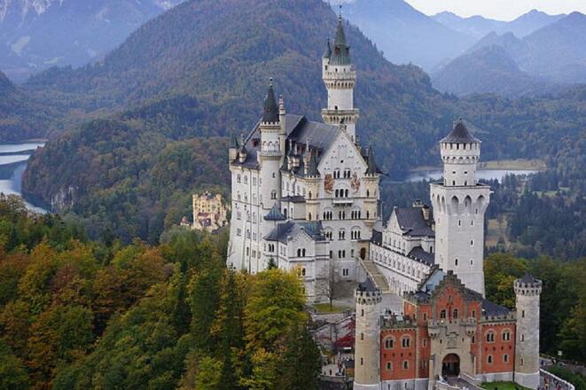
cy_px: 195
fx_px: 1342
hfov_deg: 24.6
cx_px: 293
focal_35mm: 82
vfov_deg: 16.5
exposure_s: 1/125
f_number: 8
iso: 100
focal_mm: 55
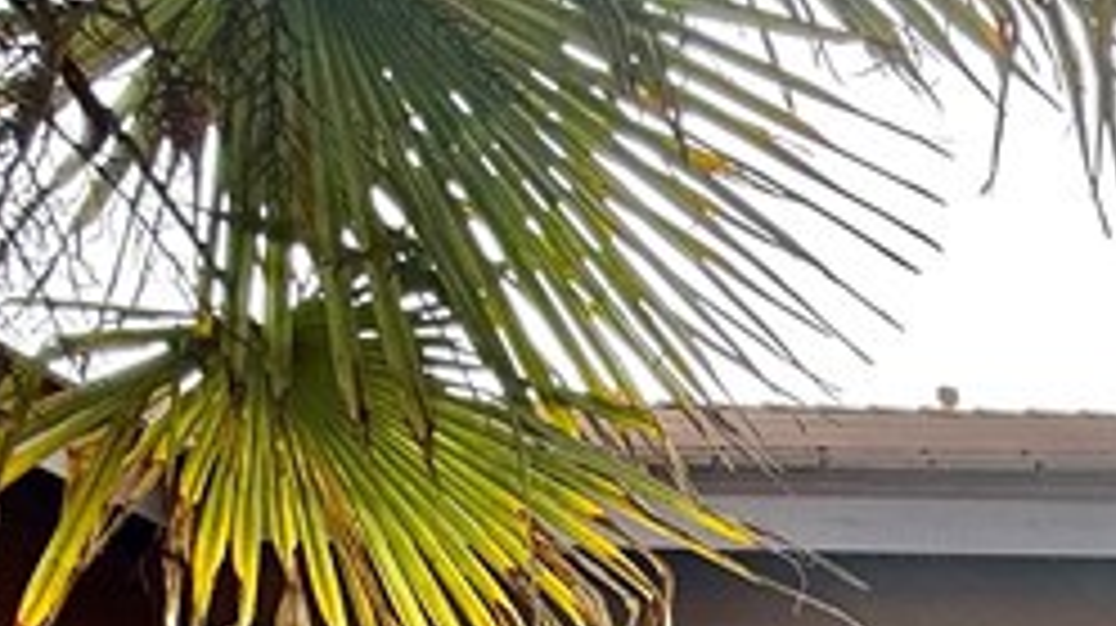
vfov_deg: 14.2
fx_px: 1863
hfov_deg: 25.3
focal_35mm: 63
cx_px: 1670
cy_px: 1428
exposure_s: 1/137
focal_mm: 2.22
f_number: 2.2
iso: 50
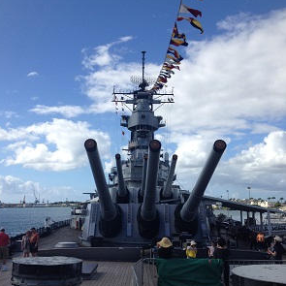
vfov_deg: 39.8
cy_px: 175
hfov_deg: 40.0
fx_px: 393
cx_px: 142
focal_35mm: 42
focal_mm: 4.28
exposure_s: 1/2304
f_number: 2.4
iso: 50
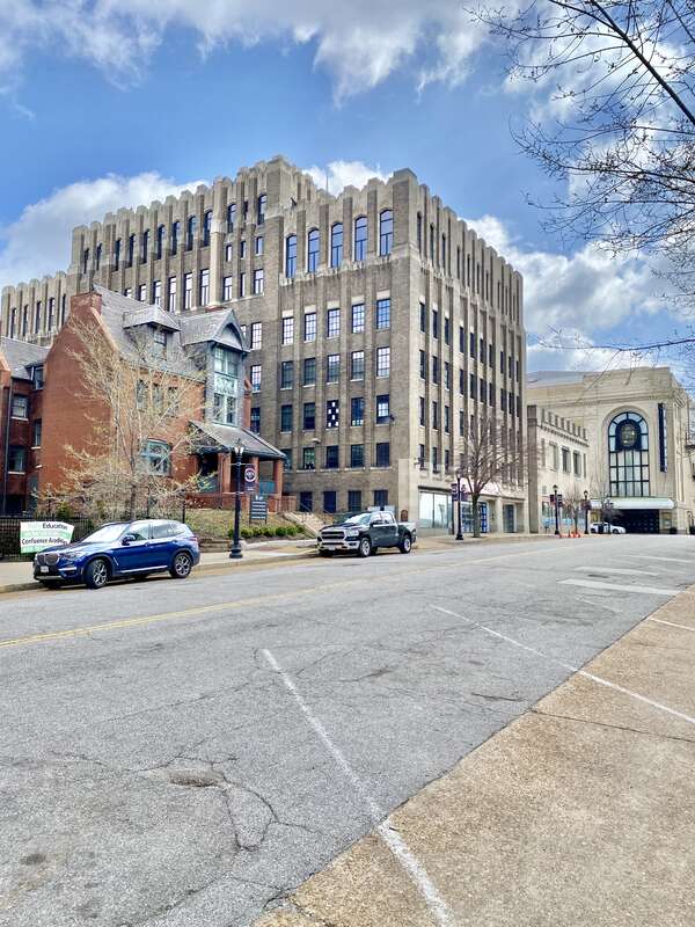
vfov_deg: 67.3
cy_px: 464
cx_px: 348
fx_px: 696
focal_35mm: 26
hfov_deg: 53.1
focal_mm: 4.25
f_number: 1.8
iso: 32
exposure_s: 1/3125
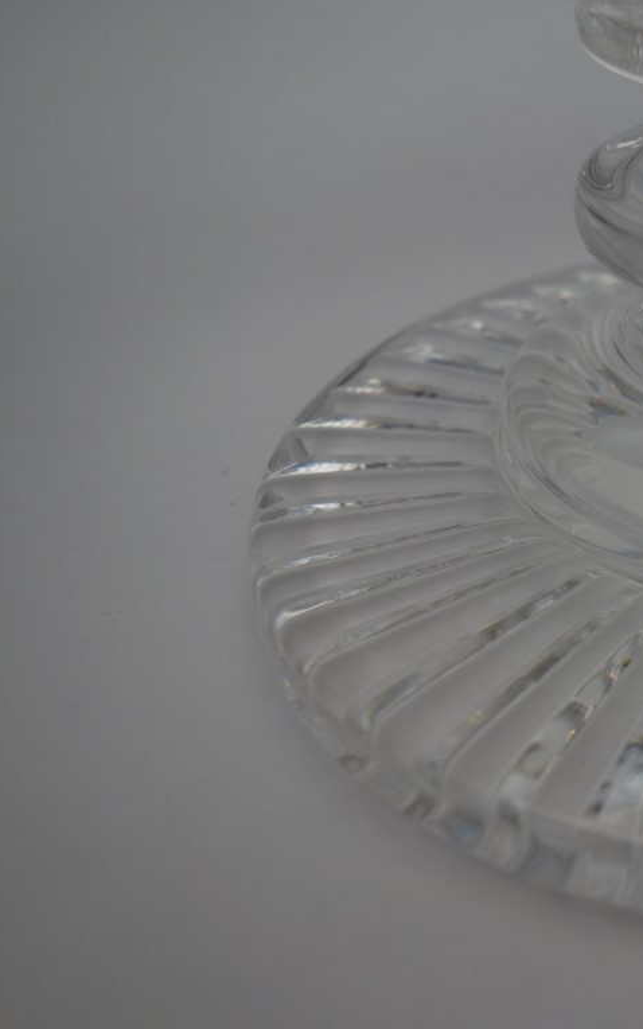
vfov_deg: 46.2
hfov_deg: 26.6
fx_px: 1206
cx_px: 768
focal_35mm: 43
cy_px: 514
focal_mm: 10.4
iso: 160
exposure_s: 1/125
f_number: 3.5
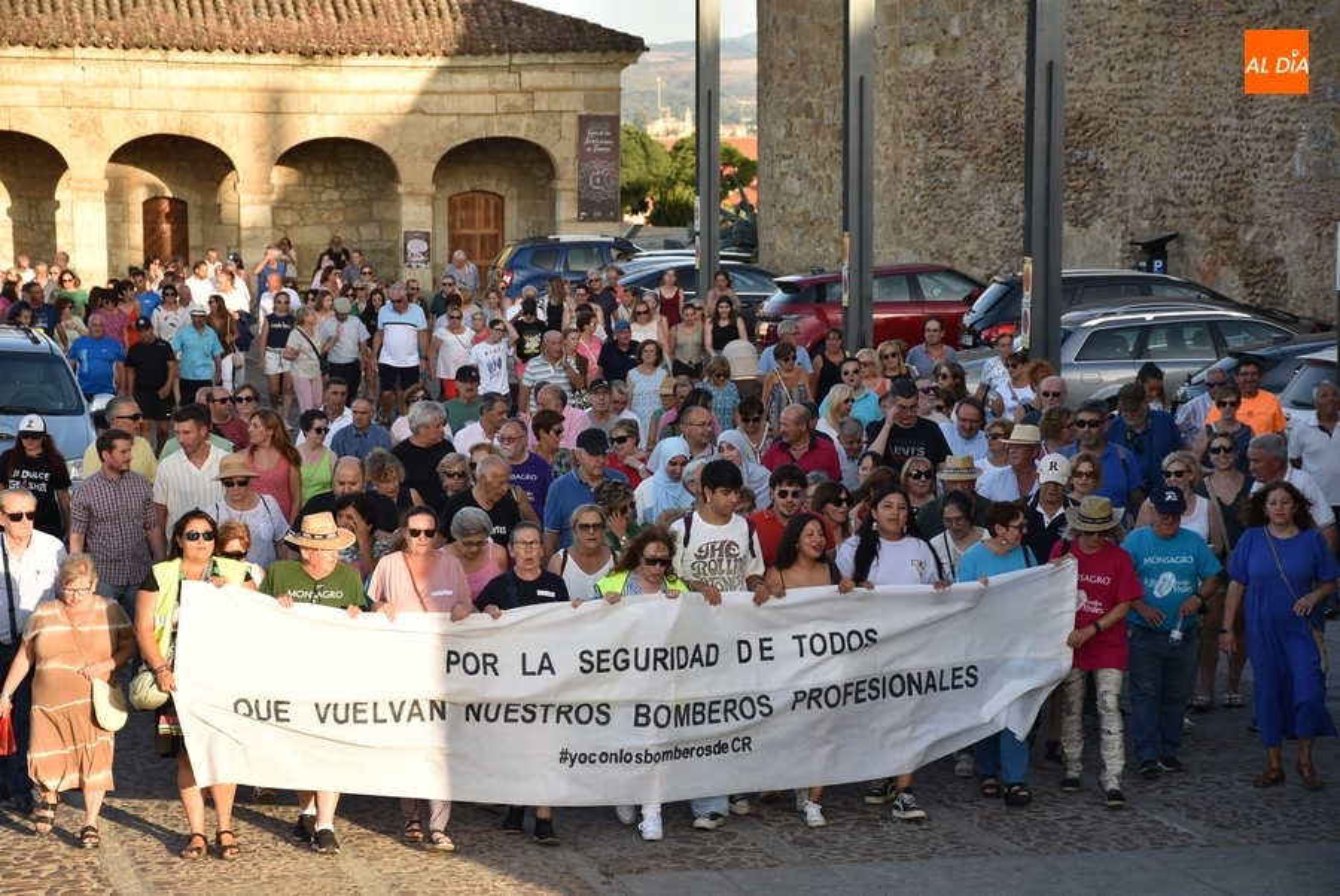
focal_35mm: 105
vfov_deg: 13.1
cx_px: 670
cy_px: 448
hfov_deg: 19.4
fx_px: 3912
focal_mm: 70
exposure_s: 1/160
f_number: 5
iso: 100
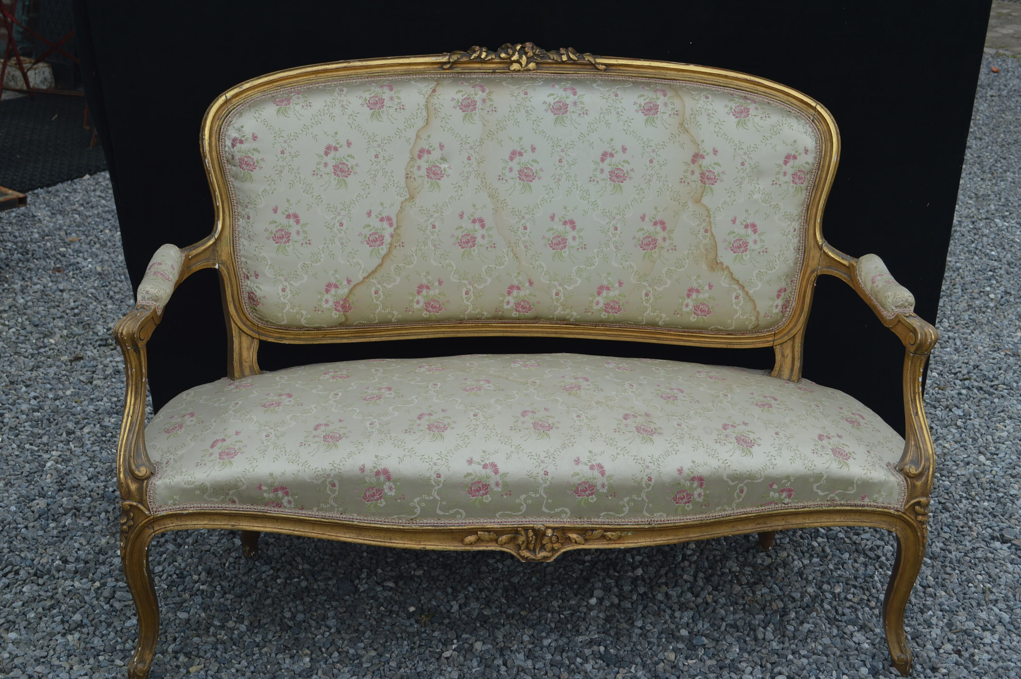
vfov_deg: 26.4
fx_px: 1445
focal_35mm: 51
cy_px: 340
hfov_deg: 38.9
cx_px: 510
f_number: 6.3
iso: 100
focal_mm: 34
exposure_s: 1/200
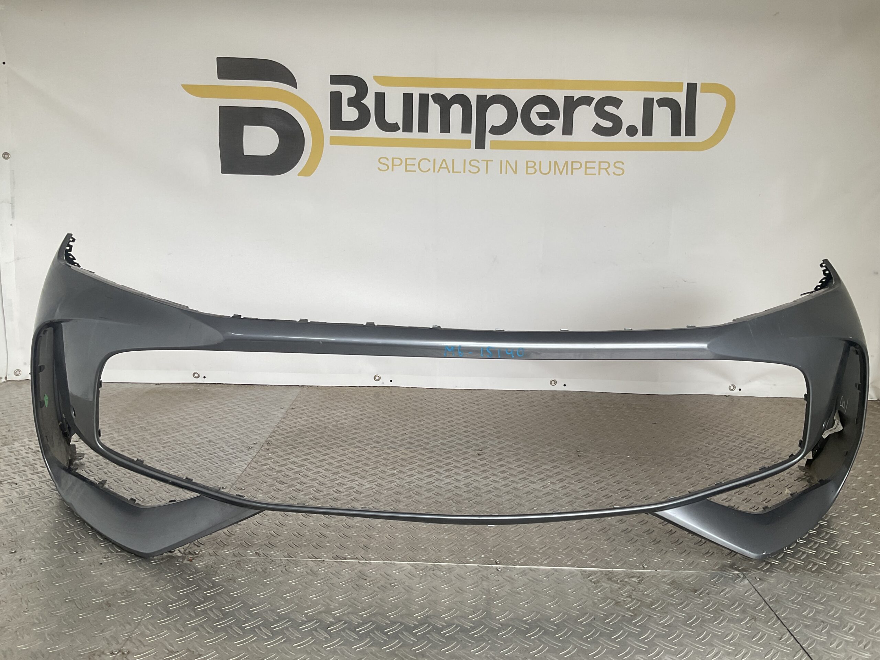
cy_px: 330
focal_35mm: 29
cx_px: 440
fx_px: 737
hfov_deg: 61.7
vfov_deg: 48.2
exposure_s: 1/120
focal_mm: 3
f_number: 1.8
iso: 40
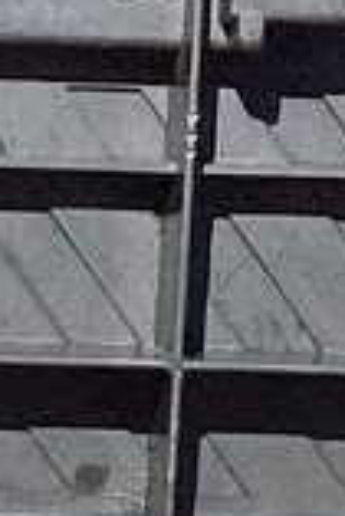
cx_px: -356
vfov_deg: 6.5
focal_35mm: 311
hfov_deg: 4.4
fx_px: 4460
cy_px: 744
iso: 25
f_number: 2.4
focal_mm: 3.3
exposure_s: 1/1664
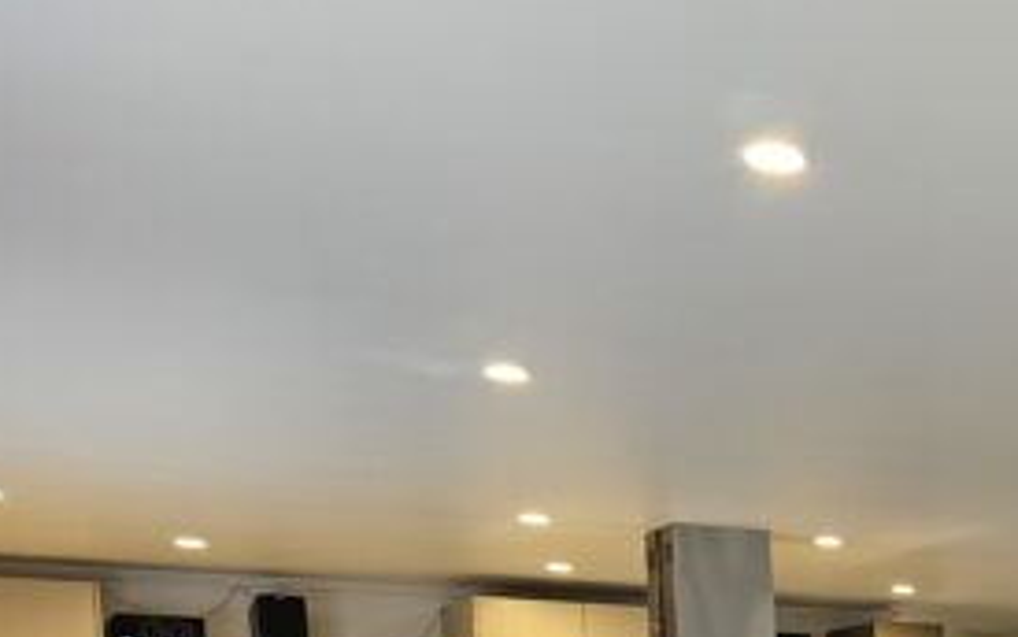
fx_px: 1970
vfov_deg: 16.3
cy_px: 1033
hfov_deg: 25.5
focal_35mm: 71
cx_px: 1277
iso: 125
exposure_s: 1/100
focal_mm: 6.3
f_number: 1.7
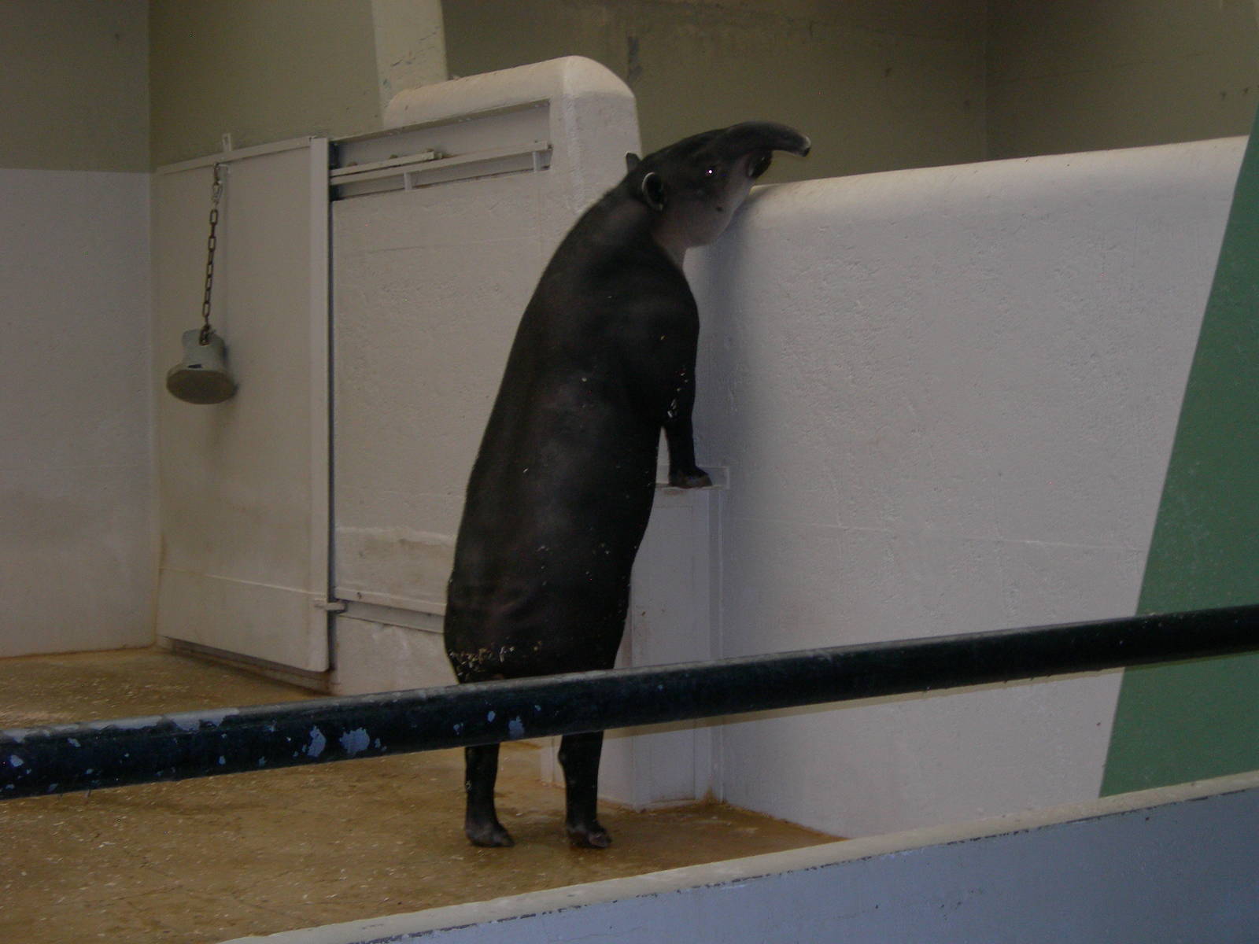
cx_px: 630
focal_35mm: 61
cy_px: 472
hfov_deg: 31.7
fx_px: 2219
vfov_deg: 24.0
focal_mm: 12.7
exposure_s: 1/60.1
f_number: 3.5
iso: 153
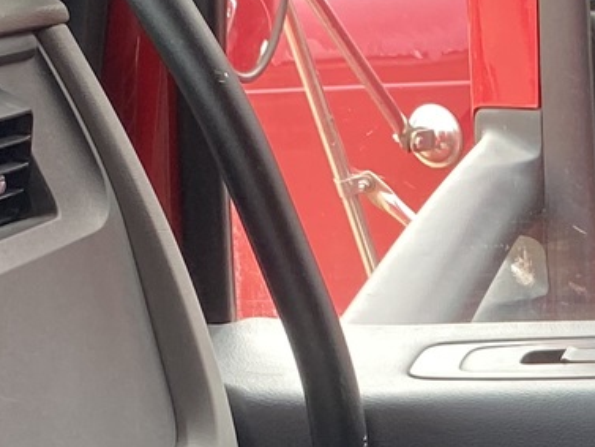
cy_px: 757
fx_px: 2390
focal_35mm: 139
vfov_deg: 10.2
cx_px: 1029
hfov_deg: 13.0
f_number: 1.8
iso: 80
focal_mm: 4.25
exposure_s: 1/121
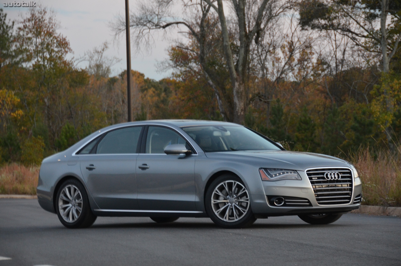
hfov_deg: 14.4
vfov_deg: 9.6
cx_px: 200
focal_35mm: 142
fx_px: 1584
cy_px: 133
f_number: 5.3
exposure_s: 1/15
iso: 1600
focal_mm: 95
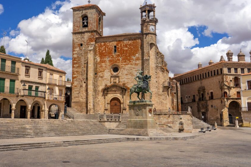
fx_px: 307
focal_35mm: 44
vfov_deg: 30.5
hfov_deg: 44.3
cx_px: 104
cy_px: 68
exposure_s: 1/2000
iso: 200
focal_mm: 36
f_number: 8
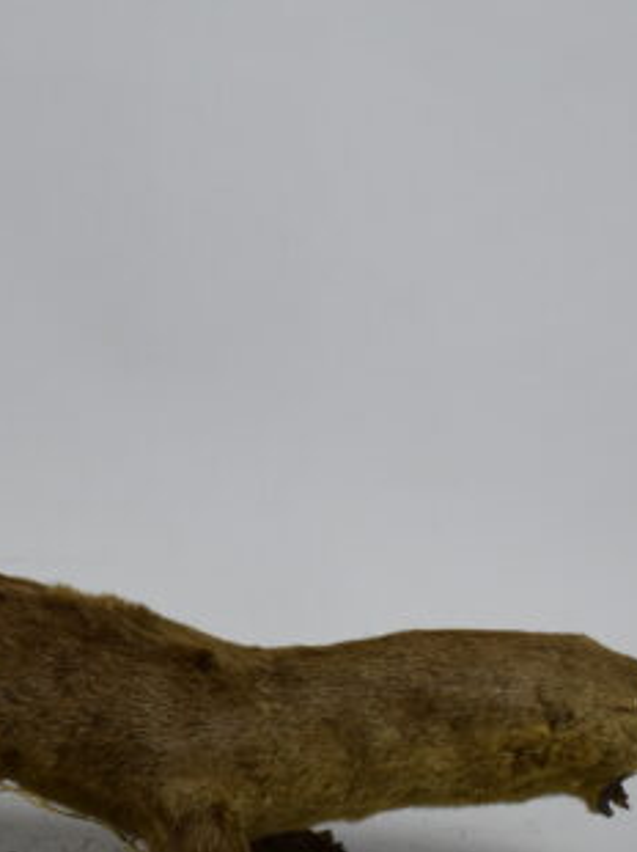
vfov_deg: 15.7
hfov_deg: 11.4
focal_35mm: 125
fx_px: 3076
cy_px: 588
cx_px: -294
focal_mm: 35
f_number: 5.6
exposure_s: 1/125
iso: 400
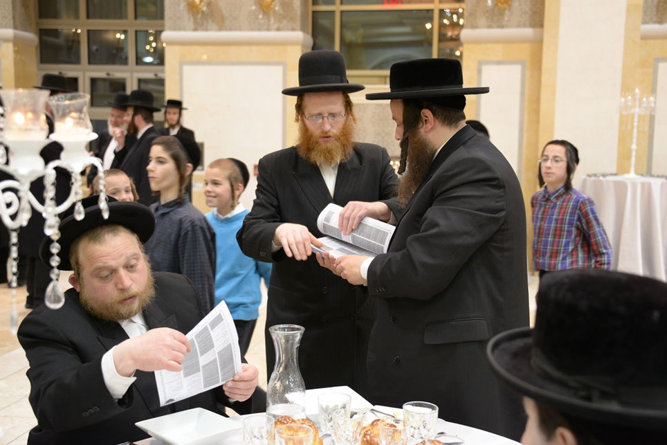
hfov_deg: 38.9
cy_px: 210
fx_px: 945
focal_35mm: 51
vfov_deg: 26.5
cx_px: 326
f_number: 4.2
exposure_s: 1/80
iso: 1250
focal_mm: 48
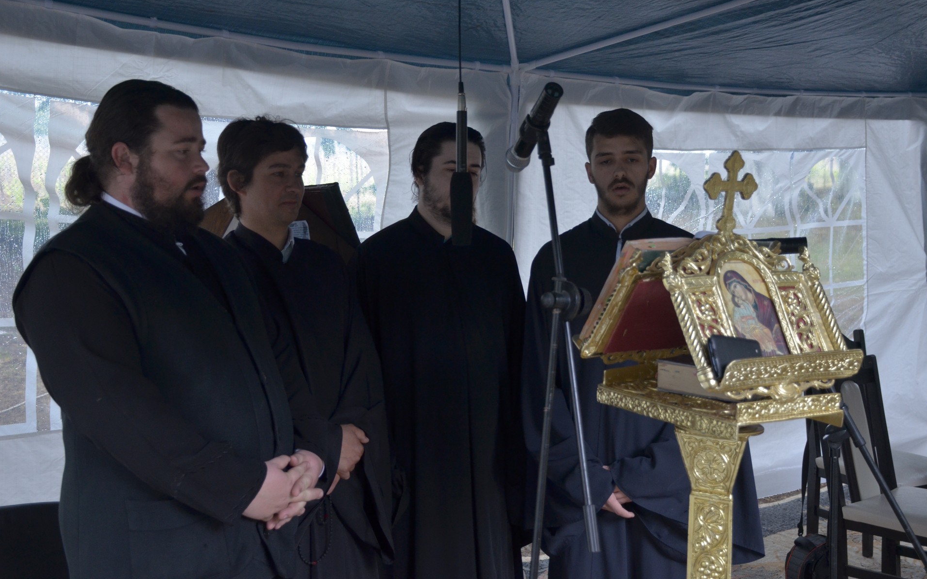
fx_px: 1162
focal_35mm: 46
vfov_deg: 28.0
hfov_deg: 43.5
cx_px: 465
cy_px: 284
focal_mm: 30
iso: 800
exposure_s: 1/160
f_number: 4
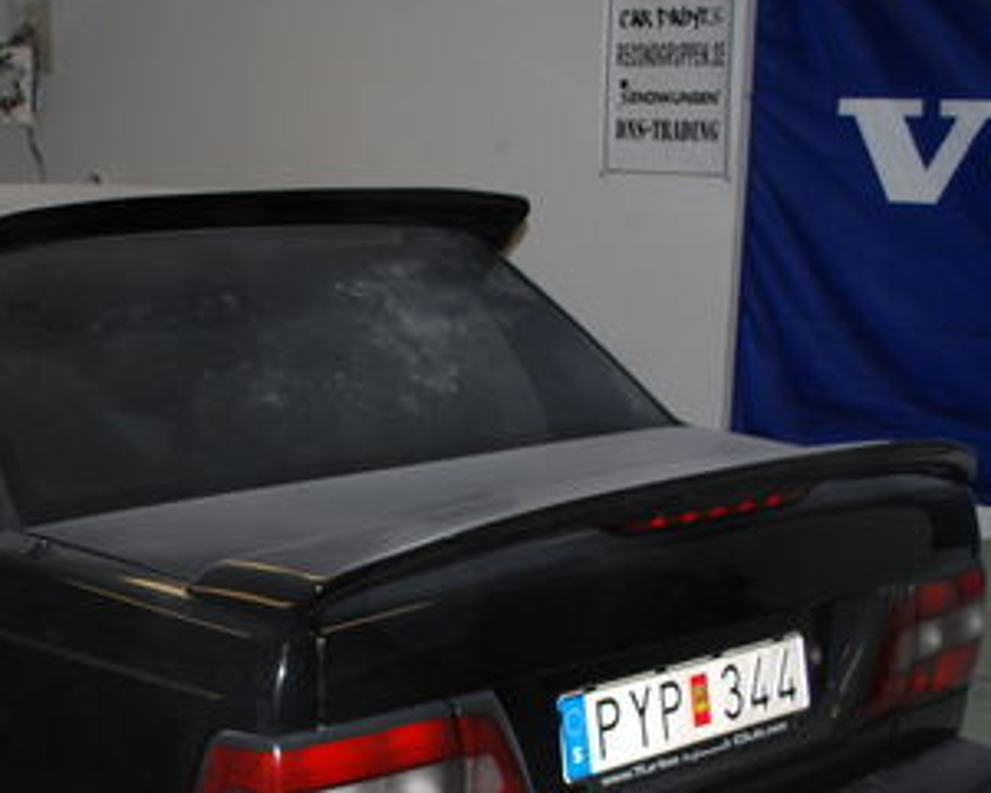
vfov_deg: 22.8
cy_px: 661
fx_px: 1936
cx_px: 204
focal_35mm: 66
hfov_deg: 28.1
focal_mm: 22
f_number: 4
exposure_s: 1/60
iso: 200
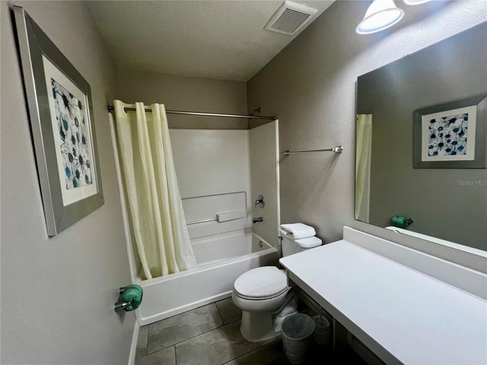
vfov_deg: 89.9
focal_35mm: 13
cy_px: 182
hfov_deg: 106.2
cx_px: 244
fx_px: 183
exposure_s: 1/120
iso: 160
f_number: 1.8
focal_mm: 1.57
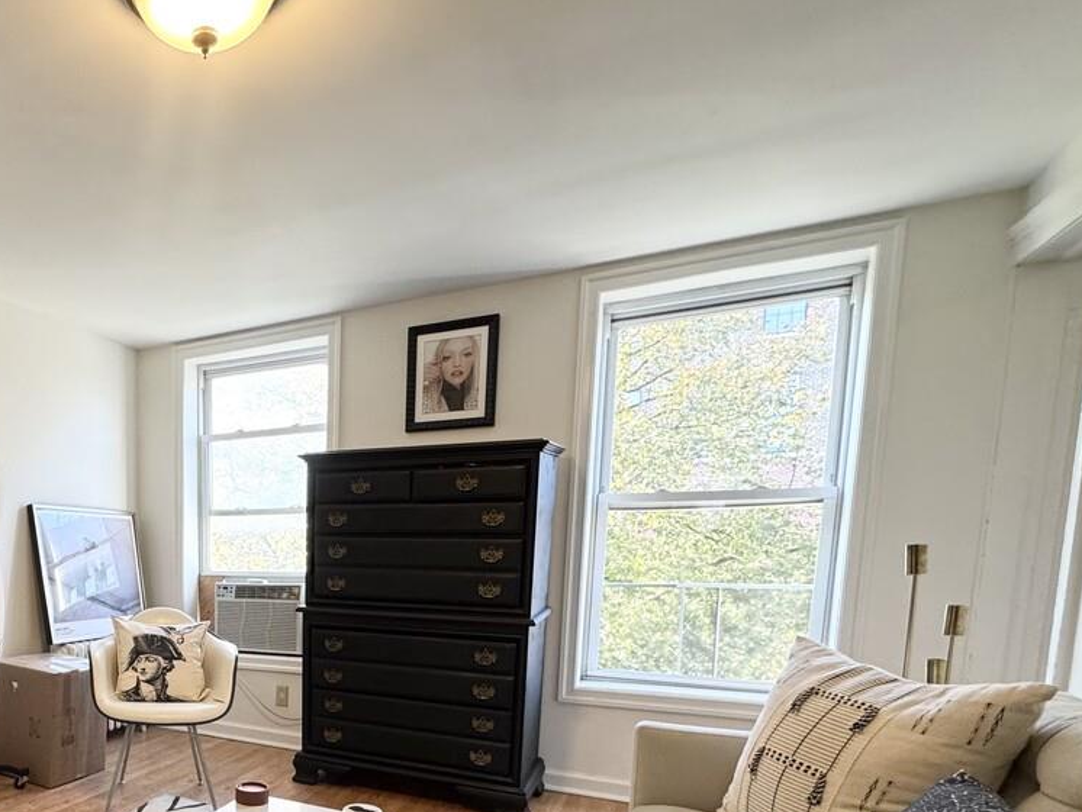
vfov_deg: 51.4
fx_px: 782
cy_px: 651
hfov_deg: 62.2
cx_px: 183
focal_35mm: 25
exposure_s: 1/120
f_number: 2.2
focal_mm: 2.22
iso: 250
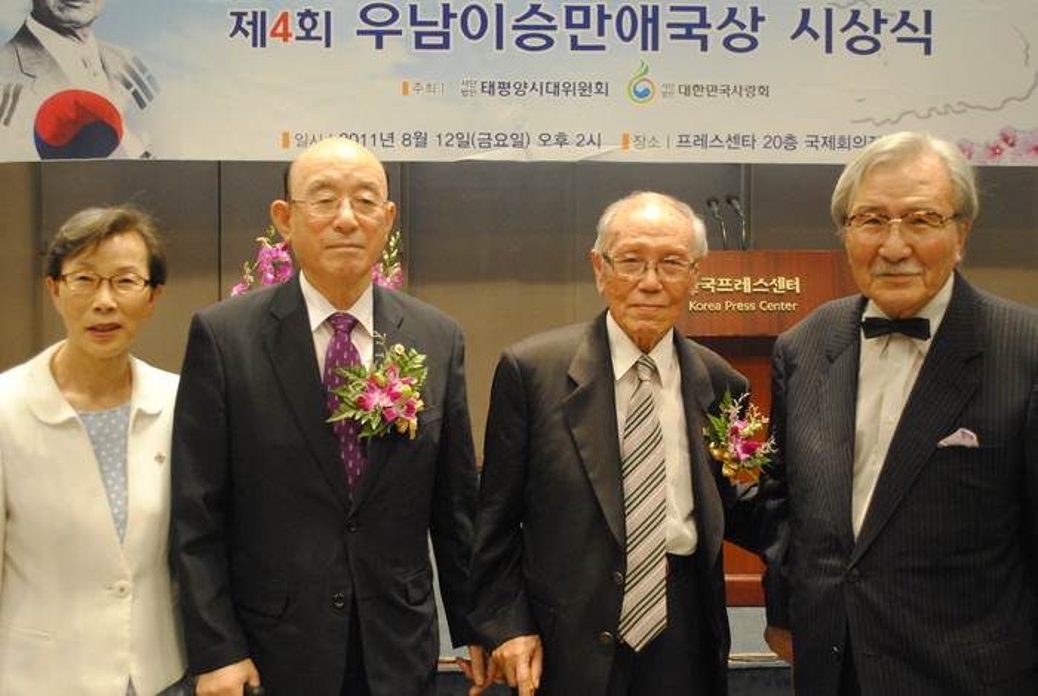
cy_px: 348
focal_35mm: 36
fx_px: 1040
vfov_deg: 37.0
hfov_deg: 53.1
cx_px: 519
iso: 1100
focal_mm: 24
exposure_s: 1/30
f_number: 4
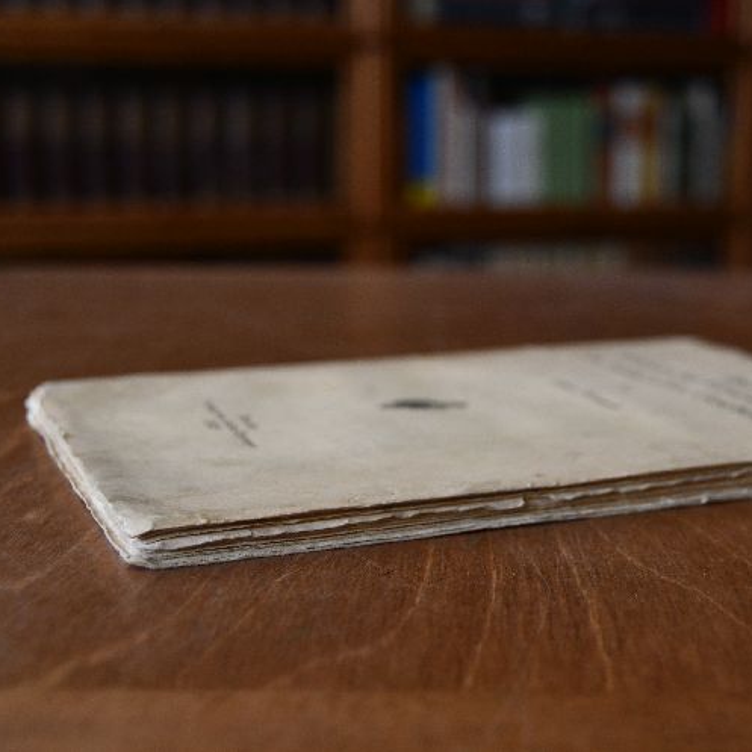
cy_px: 375
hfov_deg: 28.9
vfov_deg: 29.1
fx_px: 1450
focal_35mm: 59
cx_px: 504
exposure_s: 1/200
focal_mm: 31
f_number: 4.2
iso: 800
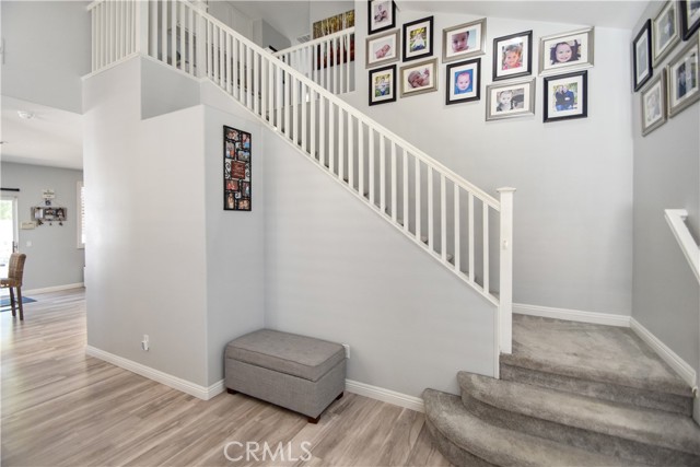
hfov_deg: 100.4
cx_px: 350
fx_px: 292
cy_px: 234
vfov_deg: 77.4
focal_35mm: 15
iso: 360
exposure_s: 1/60
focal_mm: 10
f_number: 4
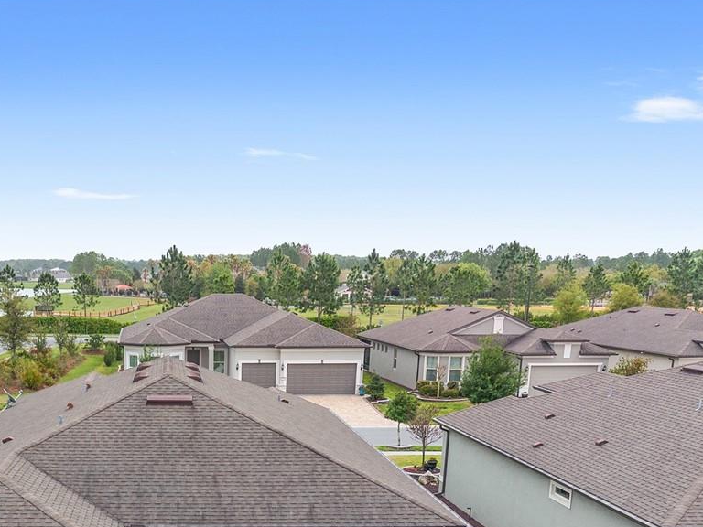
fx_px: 1015
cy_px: 541
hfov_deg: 37.5
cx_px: 199
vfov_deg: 27.3
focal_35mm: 50
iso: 190
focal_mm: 8.67
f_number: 1.8
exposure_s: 1/400
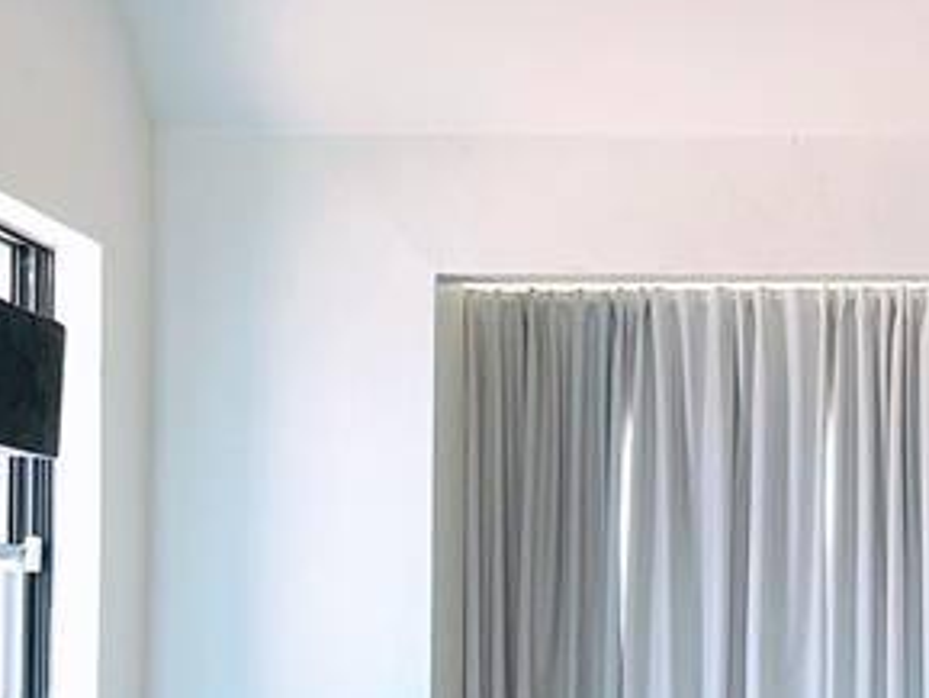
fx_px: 2470
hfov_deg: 20.8
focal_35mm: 92
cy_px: 582
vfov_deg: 15.9
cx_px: 839
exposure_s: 1/29
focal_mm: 4.2
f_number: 1.6
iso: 40
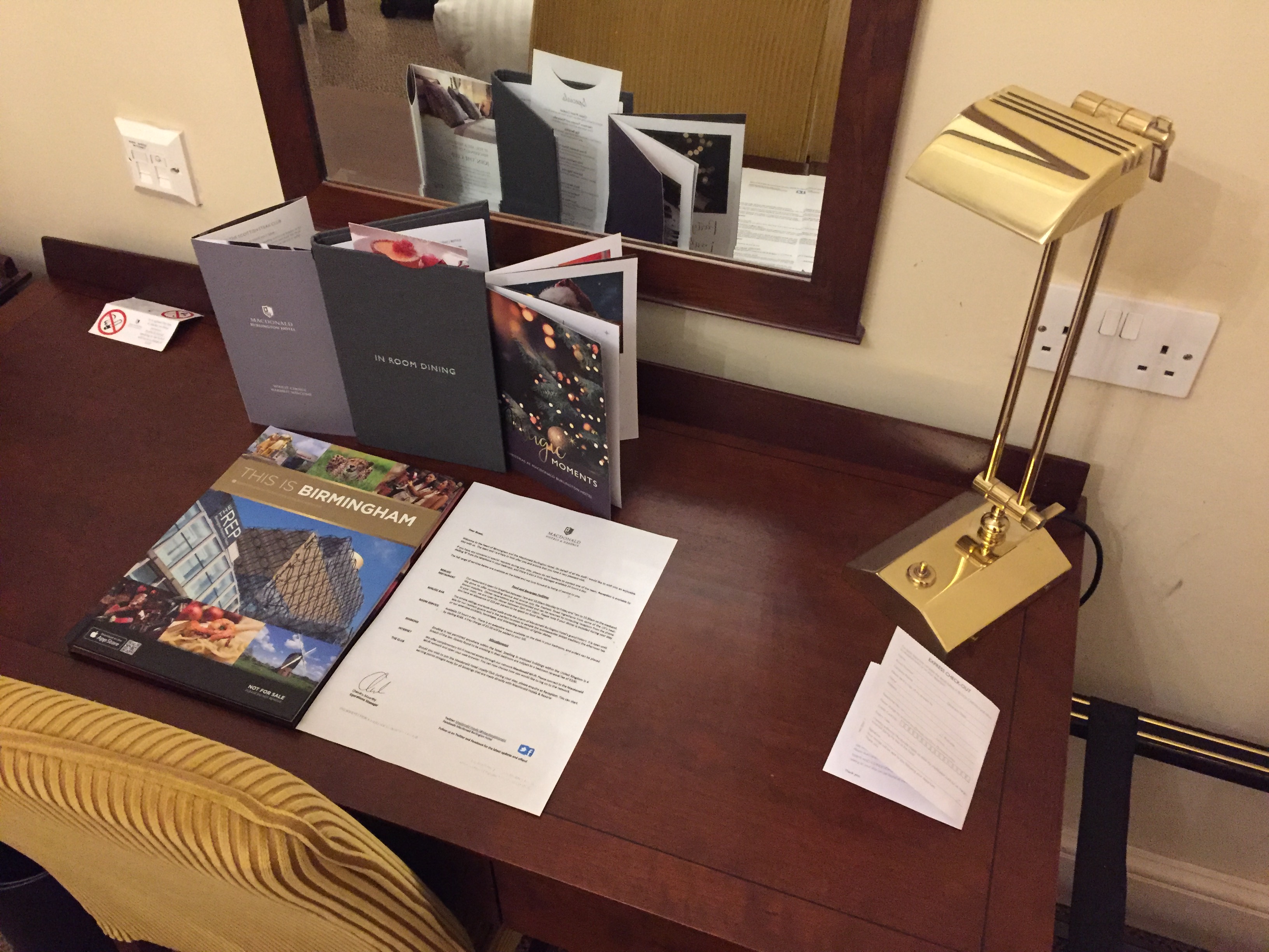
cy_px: 476
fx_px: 1063
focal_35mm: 29
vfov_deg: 48.2
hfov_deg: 61.7
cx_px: 634
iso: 400
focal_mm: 4.15
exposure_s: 1/17
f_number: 2.2
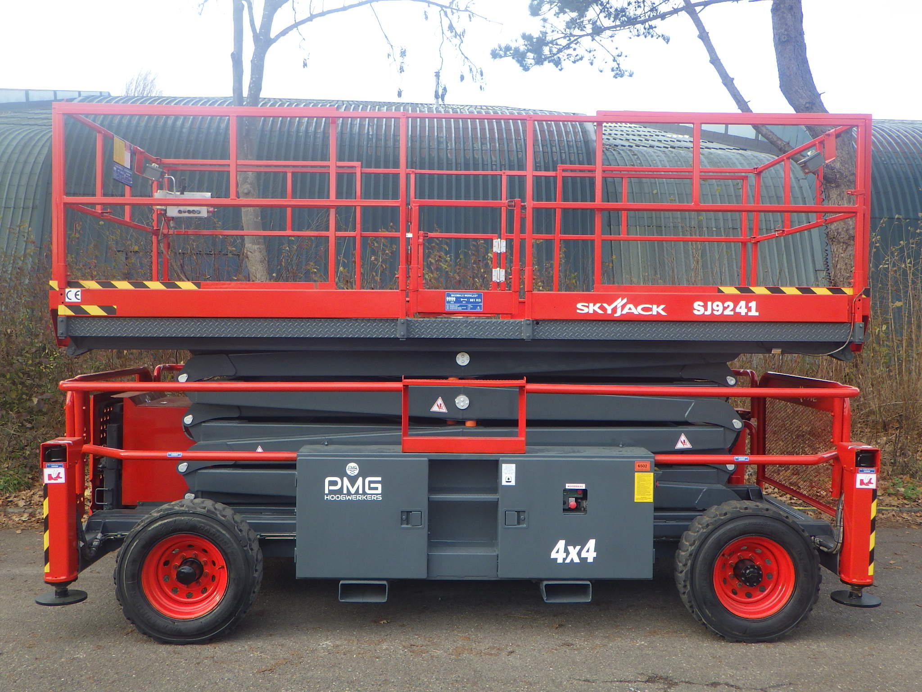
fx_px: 906
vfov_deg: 41.8
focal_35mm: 34
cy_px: 346
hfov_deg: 54.0
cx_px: 461
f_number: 3.8
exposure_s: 1/125
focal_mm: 6.1
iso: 125
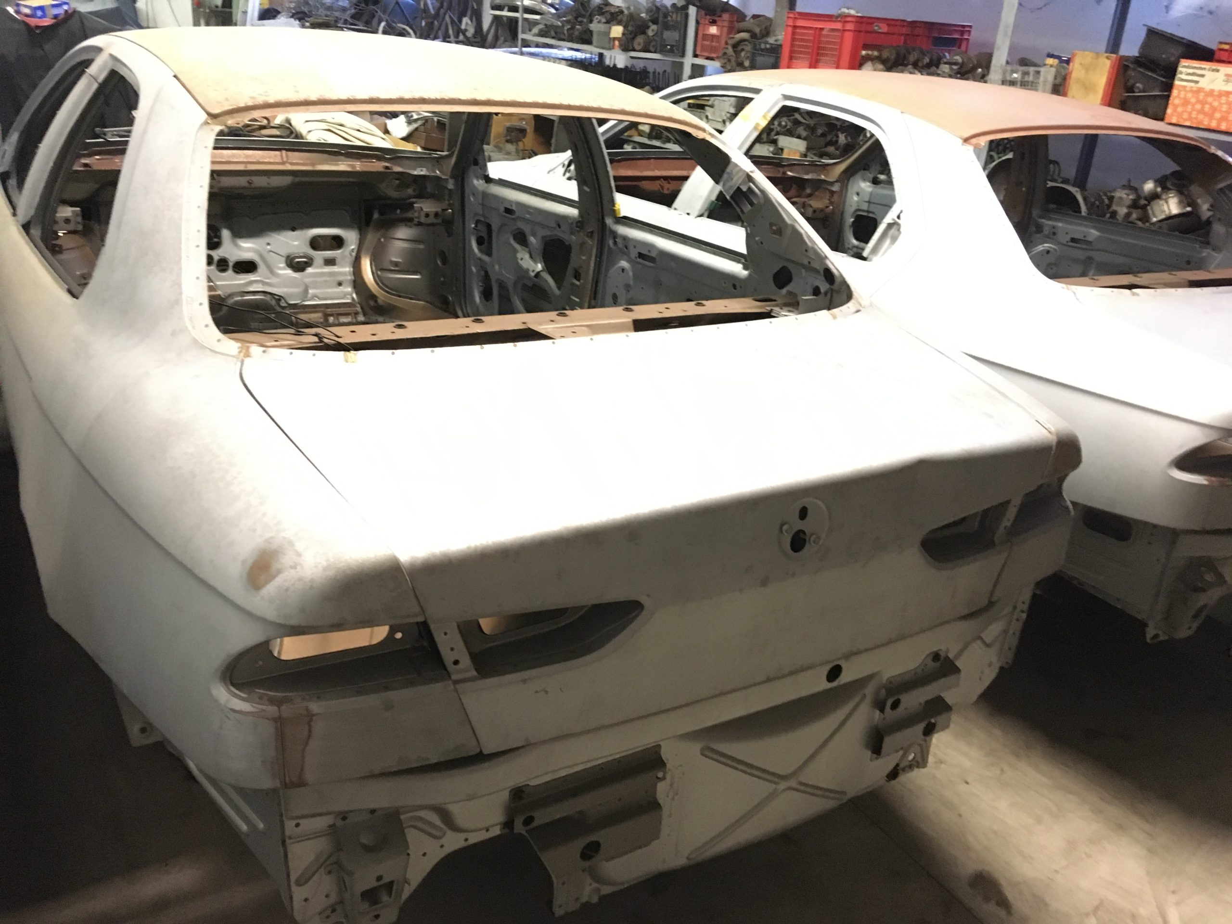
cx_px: 616
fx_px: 1032
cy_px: 462
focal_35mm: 29
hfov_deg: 61.7
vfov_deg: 48.2
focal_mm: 4.15
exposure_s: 1/17
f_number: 2.2
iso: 320
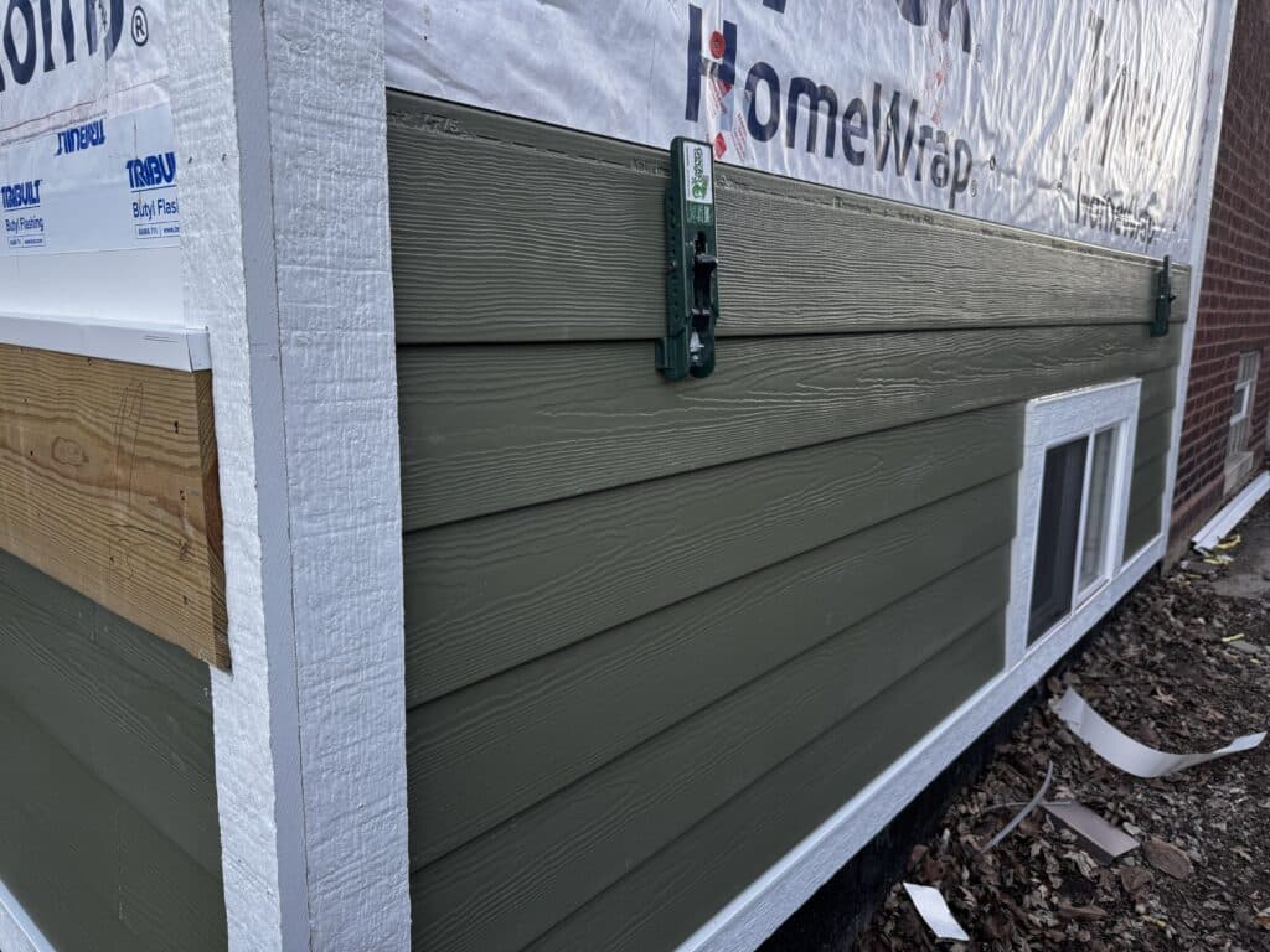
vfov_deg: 56.8
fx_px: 881
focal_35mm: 24
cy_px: 476
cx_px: 635
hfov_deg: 71.6
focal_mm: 6.76
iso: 64
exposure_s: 1/121
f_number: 1.78
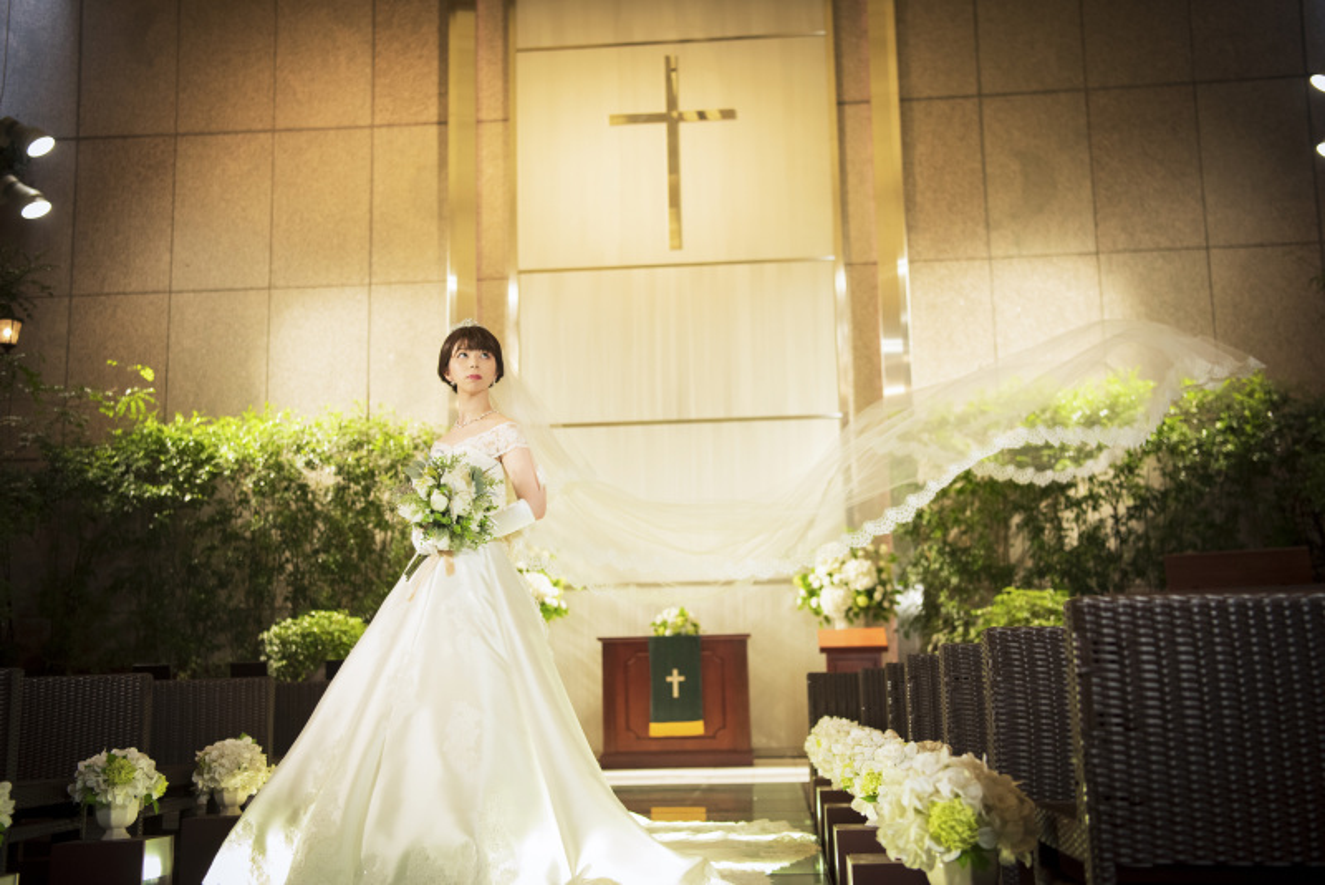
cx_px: 662
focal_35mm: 40
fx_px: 1473
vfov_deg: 33.4
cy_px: 442
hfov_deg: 48.4
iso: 1250
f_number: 2.8
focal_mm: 40
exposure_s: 1/160
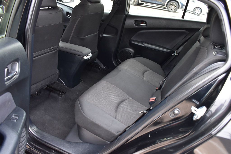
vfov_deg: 43.6
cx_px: 116
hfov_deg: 61.9
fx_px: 192
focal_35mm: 30
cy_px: 77
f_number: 6.3
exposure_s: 1/15
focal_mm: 20
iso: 800
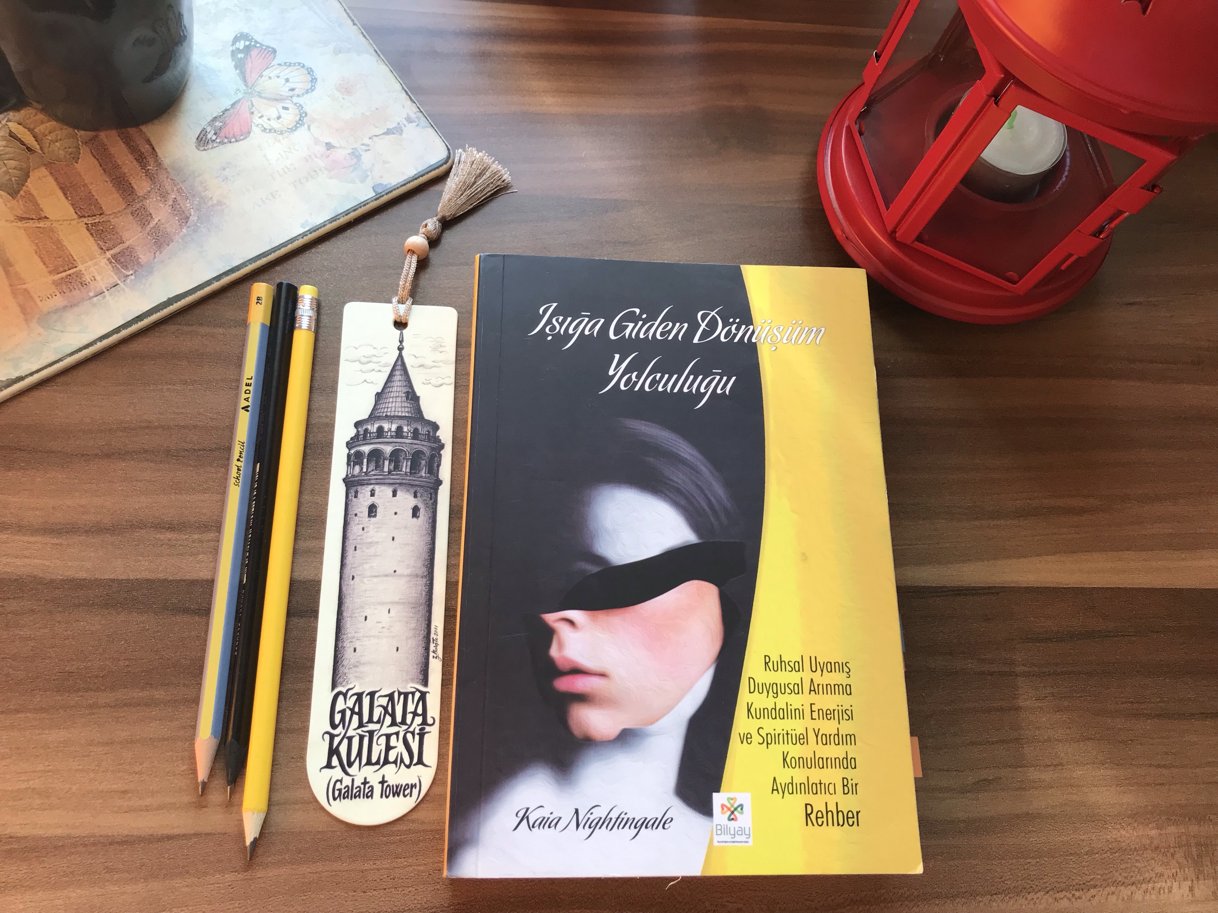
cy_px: 456
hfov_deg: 63.4
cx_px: 609
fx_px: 985
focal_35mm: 28
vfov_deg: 49.7
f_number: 1.8
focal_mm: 3.99
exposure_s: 1/100
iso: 32
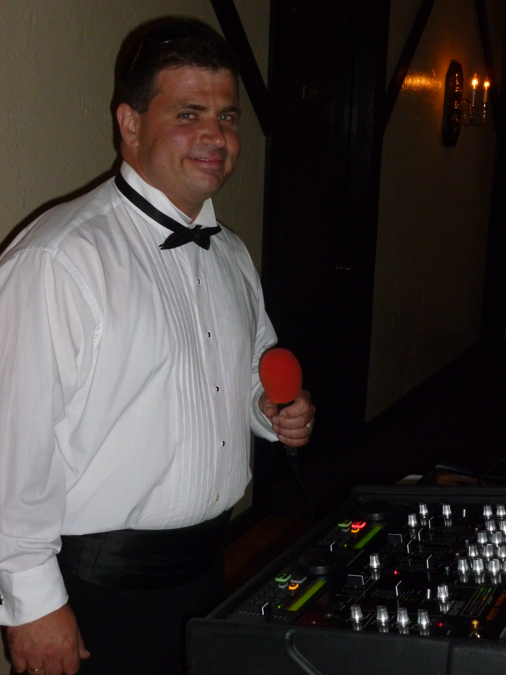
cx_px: 253
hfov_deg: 30.9
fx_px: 916
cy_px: 338
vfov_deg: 40.4
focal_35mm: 47
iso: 400
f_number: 3.8
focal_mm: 8.4
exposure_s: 1/60
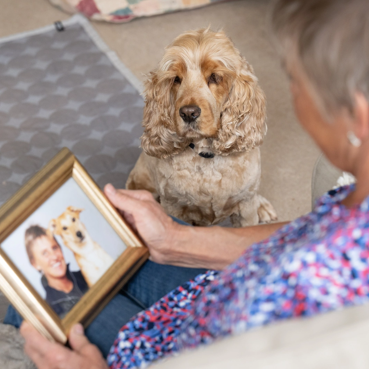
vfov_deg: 15.2
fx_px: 1387
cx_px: 199
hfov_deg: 15.2
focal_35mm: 115
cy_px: 185
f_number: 5
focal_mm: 90
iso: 1600
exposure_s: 1/320
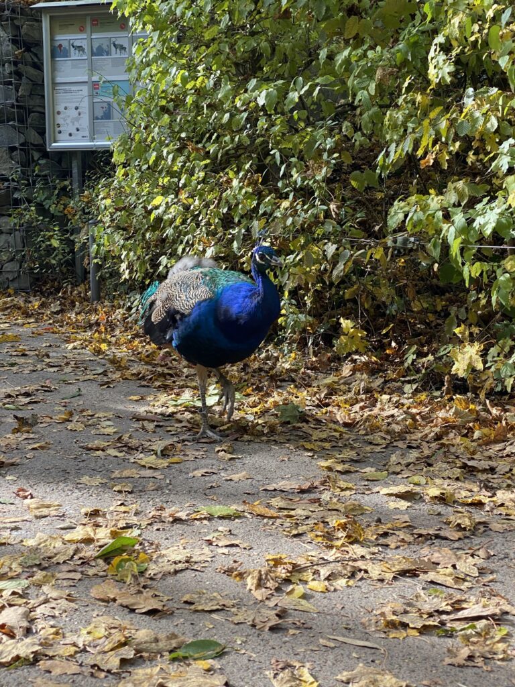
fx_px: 1032
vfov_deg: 36.8
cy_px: 344
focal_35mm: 52
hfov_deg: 28.0
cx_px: 258
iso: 20
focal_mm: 6
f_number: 2
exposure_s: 1/140
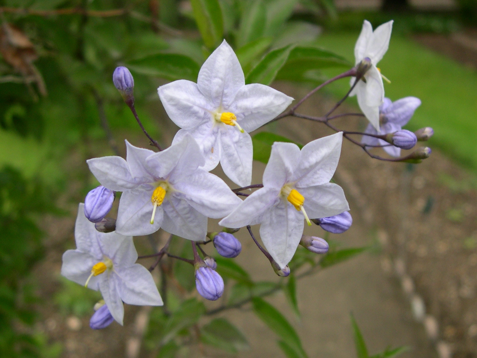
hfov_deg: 49.0
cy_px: 179
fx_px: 524
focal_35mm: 38
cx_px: 238
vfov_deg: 37.7
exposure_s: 1/277
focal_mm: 8
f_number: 2.8
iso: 100
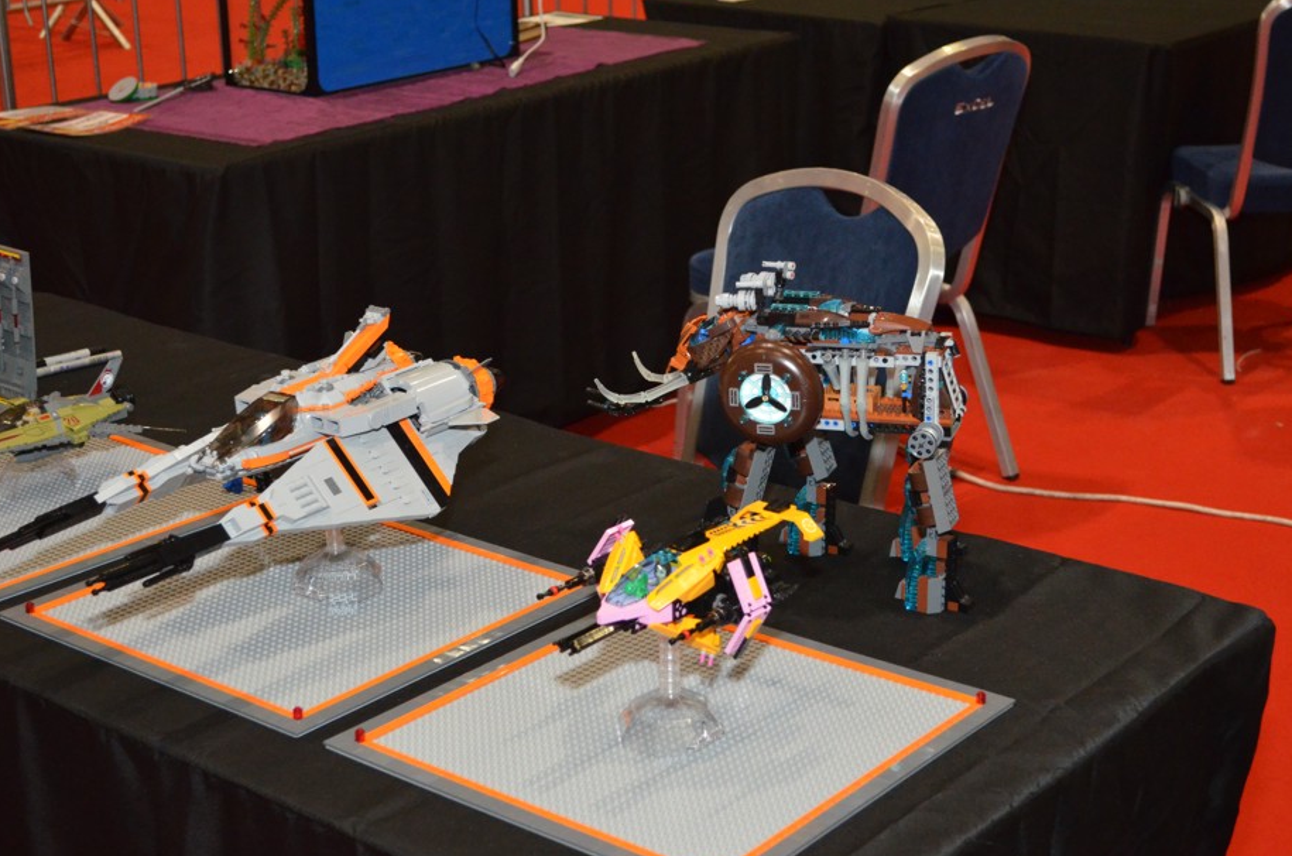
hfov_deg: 34.0
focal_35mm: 59
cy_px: 455
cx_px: 699
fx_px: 2113
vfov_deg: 22.9
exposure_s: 1/60
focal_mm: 36
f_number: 5
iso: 3200
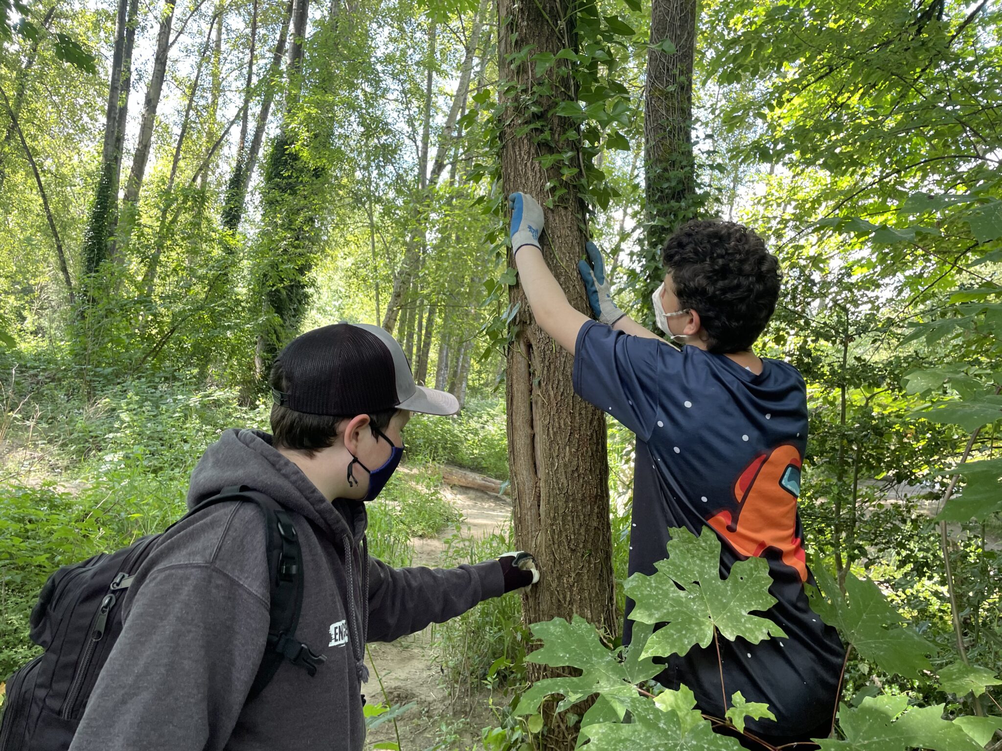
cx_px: 501
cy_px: 376
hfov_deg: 67.3
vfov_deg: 53.1
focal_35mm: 26
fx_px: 753
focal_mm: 4.2
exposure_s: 1/121
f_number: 1.6
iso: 64
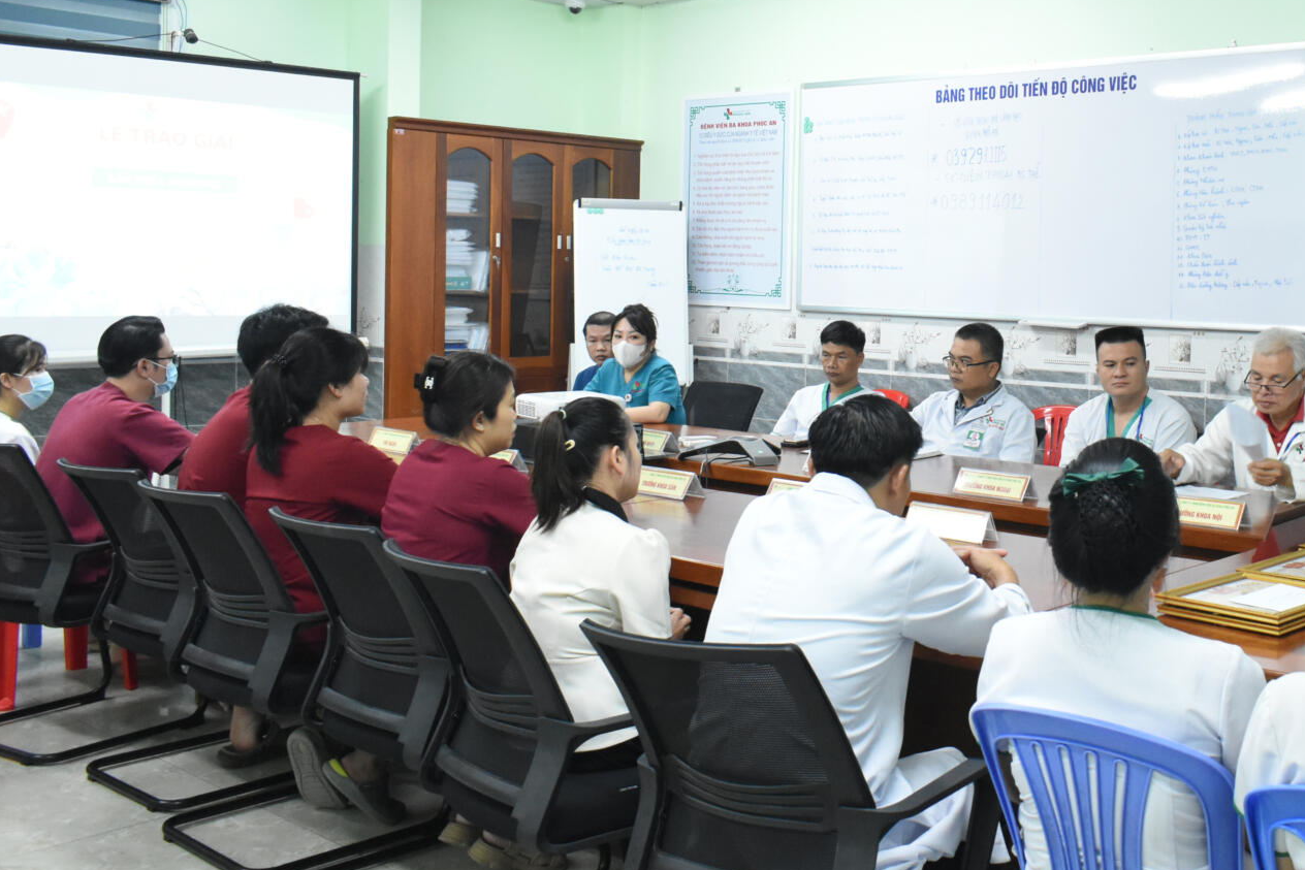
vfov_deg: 32.4
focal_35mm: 41
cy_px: 307
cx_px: 922
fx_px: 1486
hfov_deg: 46.3
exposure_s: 1/80
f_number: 5
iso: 2500
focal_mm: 18
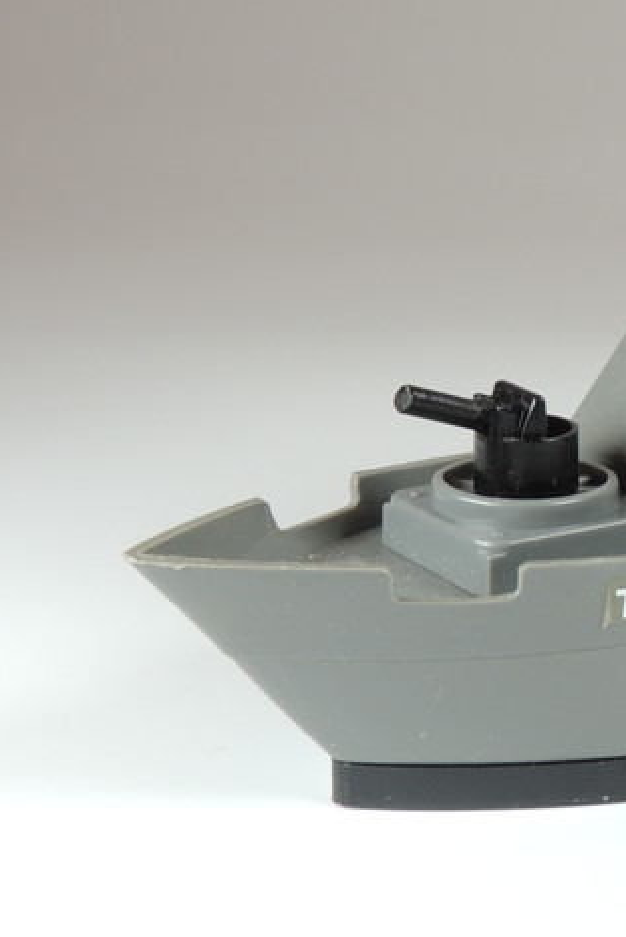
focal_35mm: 94
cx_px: 848
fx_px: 2450
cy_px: 189
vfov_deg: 21.4
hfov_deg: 13.9
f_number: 5.3
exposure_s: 1/20
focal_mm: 7.1
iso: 100
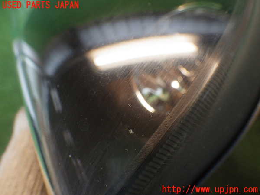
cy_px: 98
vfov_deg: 45.4
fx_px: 233
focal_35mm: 31
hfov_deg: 58.4
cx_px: 130
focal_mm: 5.5
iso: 320
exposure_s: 1/45
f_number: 3.1
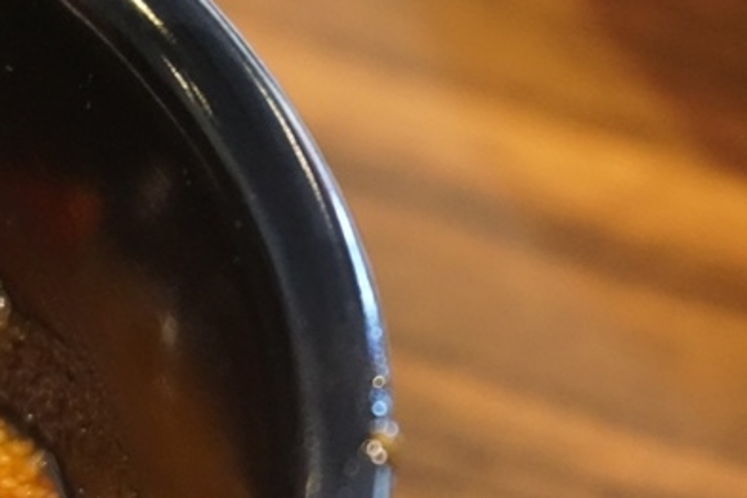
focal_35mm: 164
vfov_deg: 8.3
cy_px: 626
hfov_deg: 12.3
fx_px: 3403
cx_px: -135
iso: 3200
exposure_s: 1/80
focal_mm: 42
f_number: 5.6
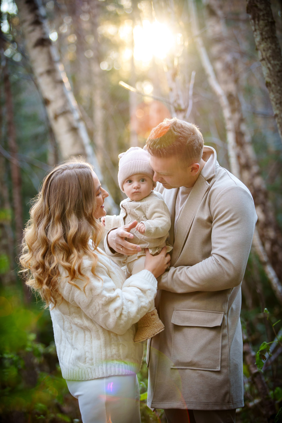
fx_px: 1234
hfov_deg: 13.0
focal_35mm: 105
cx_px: 141
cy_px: 212
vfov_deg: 19.5
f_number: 2.8
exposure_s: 1/250
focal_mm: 105
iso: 800
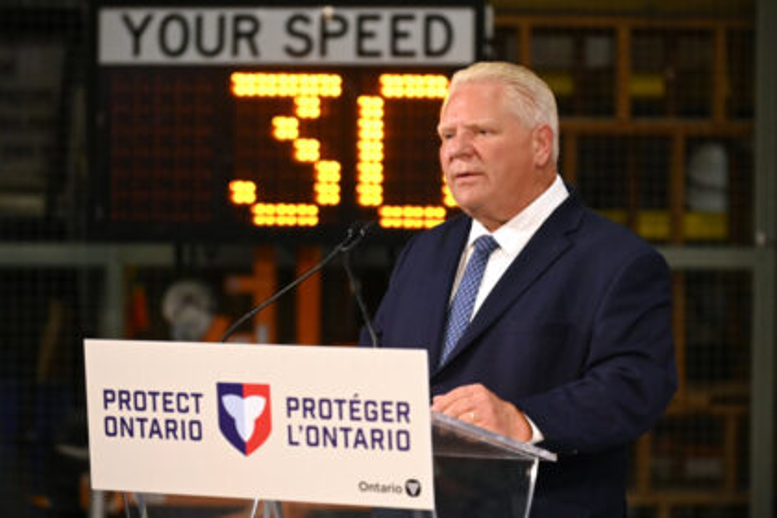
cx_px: 388
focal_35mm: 150
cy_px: 259
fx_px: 3237
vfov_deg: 9.1
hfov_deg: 13.7
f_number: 3.2
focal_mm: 150
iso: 8000
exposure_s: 1/2000
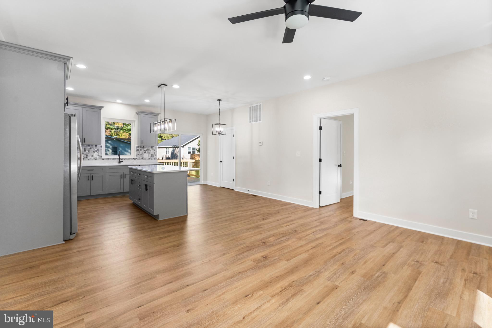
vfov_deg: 75.8
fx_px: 210
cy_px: 164
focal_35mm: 15
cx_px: 246
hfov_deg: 98.9
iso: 1000
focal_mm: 15.4
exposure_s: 1/40
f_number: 7.1
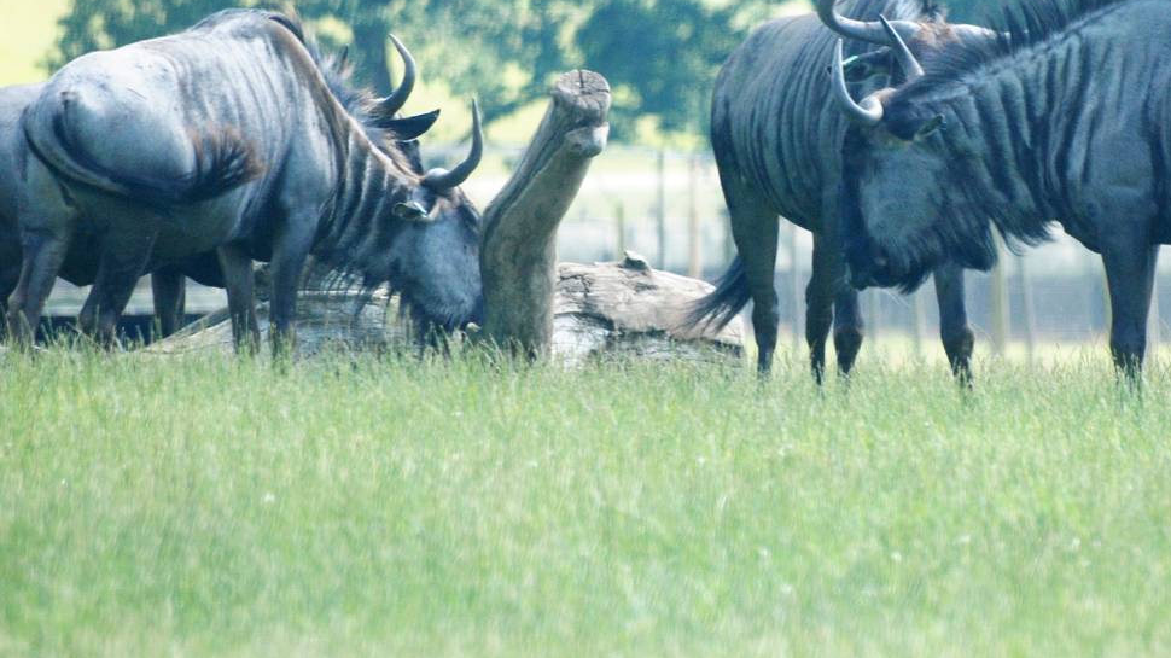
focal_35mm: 623
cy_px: 53
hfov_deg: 3.5
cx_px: 850
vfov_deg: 1.9
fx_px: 19339
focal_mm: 240
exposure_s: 1/400
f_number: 5.3
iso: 400
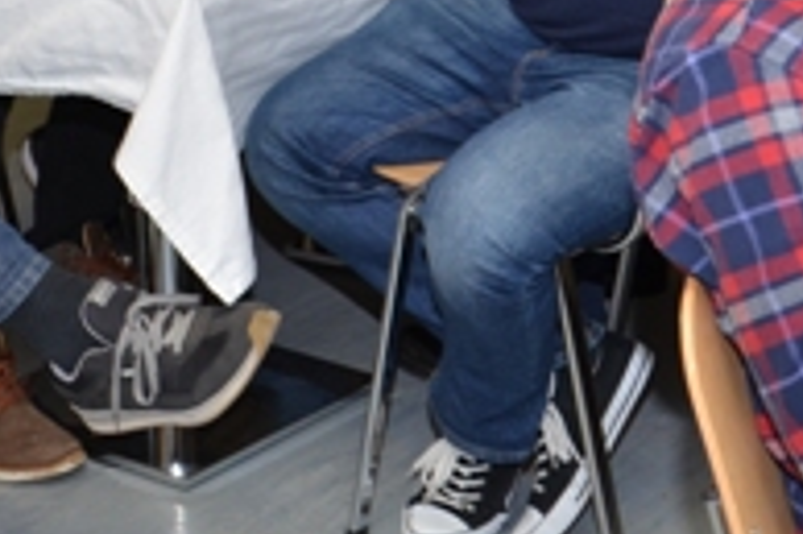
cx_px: 240
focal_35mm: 124
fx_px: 2756
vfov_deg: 10.7
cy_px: -224
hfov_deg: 16.5
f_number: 5.6
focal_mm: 25
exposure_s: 1/60
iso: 400
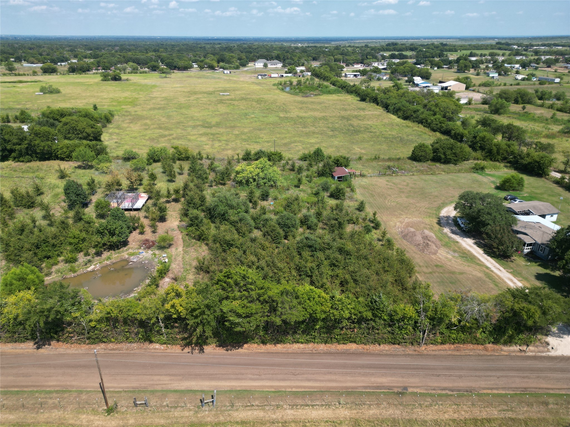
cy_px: 214
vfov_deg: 56.8
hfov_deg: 71.6
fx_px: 395
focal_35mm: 24
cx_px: 285
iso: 110
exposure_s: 1/2000
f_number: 1.7
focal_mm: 6.72
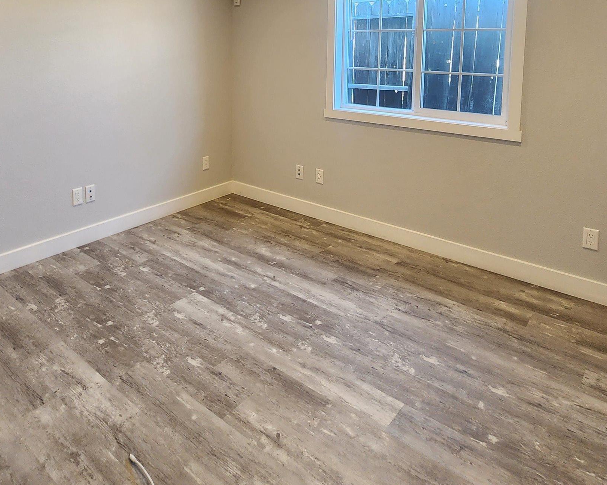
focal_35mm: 24
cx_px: 244
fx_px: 431
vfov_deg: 54.2
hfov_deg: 69.6
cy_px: 87
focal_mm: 2.2
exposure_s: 1/60
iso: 200
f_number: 2.2
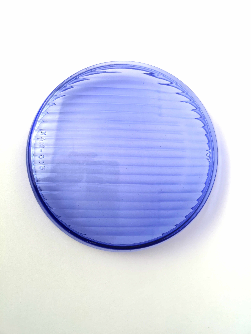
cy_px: 167
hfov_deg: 51.4
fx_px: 261
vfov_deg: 65.3
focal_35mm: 27
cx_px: 126
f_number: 1.8
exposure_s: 1/157
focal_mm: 5.58
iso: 50
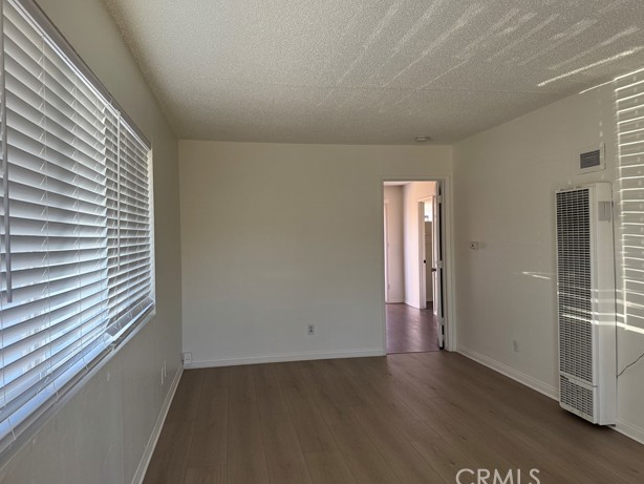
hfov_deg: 69.4
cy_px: 241
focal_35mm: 25
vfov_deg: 54.9
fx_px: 465
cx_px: 318
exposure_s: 1/121
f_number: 1.78
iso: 160
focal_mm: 6.76
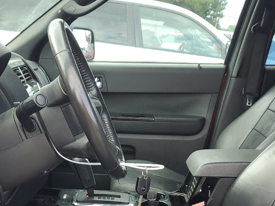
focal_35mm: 58
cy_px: 199
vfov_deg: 24.3
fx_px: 461
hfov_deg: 33.2
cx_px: 131
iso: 50
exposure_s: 1/227
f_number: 1.5
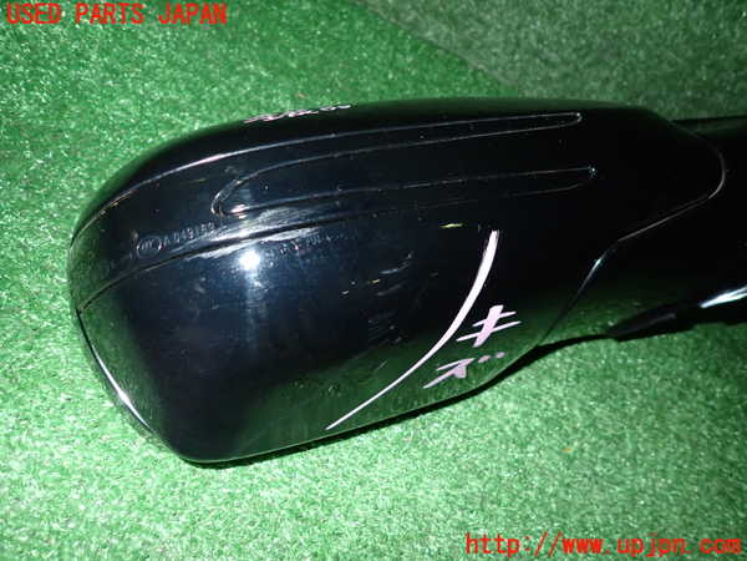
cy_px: 280
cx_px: 374
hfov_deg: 69.4
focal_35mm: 25
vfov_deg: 54.9
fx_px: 539
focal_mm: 4.5
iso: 400
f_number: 5.6
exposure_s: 1/30
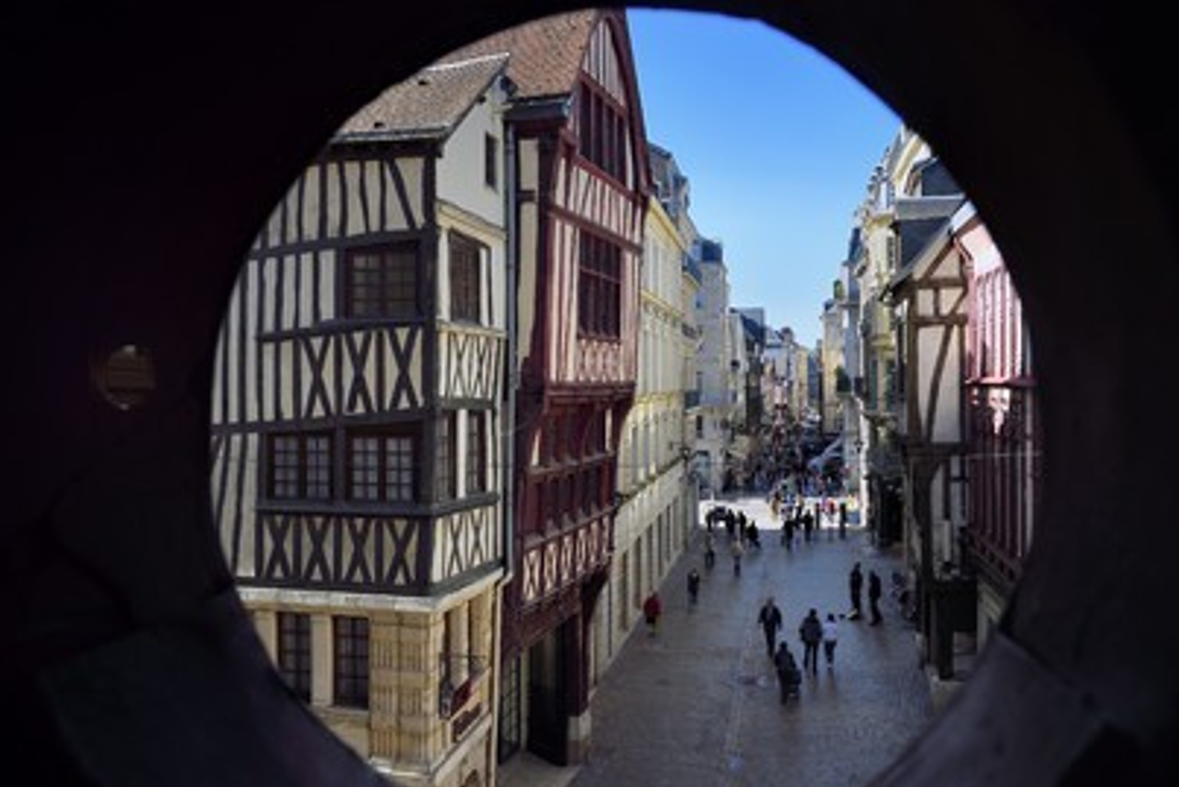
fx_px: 819
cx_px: 585
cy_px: 401
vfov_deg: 51.3
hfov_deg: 71.5
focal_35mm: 25
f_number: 8
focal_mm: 24
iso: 200
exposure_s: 1/125
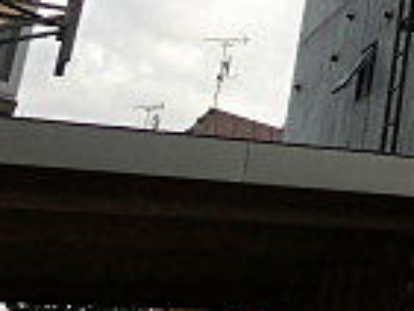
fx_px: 1305
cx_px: 904
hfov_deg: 14.1
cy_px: -120
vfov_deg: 13.0
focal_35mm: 109
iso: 80
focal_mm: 4.24
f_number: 3
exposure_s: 1/800
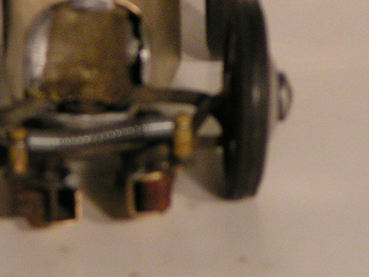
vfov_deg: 2.4
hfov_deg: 3.2
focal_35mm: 629
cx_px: 95
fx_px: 6705
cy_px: 47
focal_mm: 37.8
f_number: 3.5
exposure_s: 1/250
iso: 160
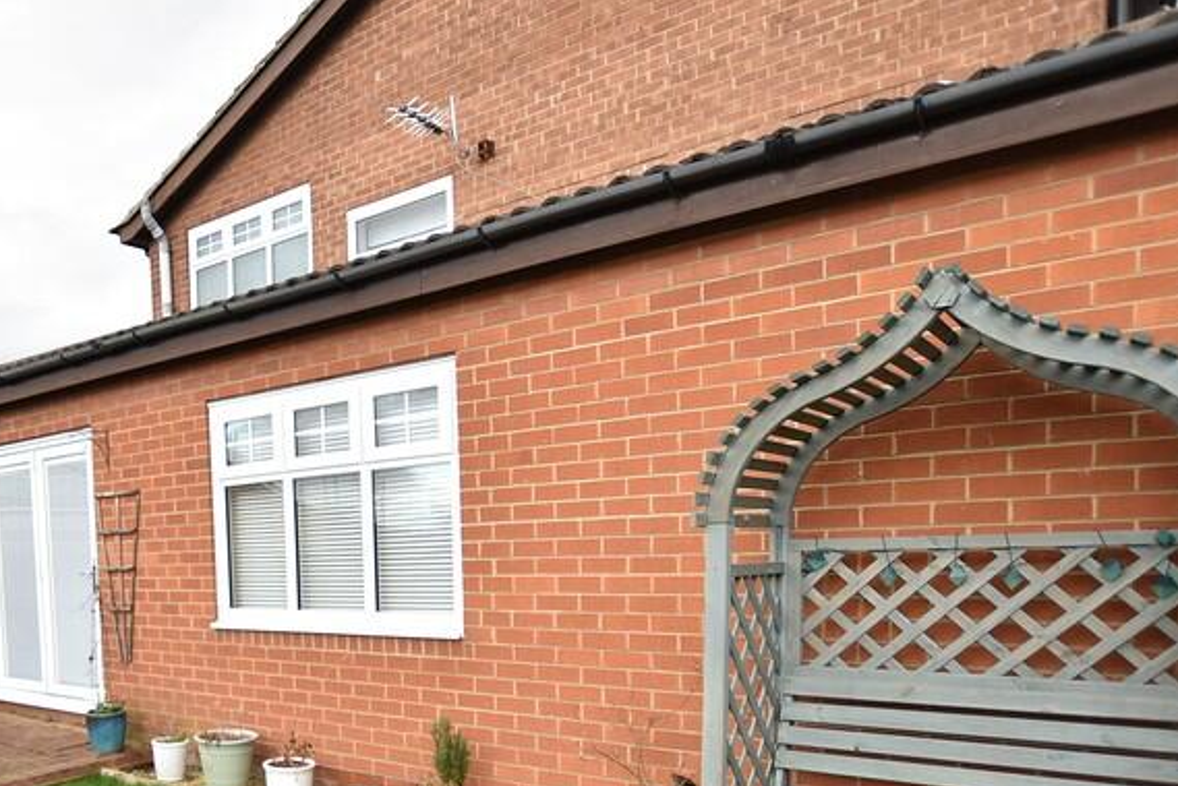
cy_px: 623
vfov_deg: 45.7
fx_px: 884
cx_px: 265
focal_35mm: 27
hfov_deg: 62.6
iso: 200
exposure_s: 1/60
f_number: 4
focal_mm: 10
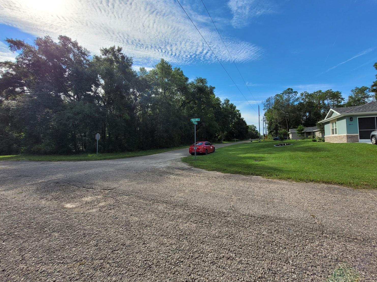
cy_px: 132
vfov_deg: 85.5
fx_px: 152
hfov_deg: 102.0
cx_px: 195
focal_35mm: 14
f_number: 2.2
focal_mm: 1.74
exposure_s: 1/1610
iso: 40
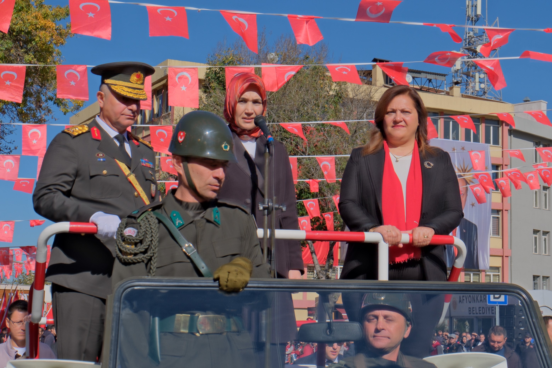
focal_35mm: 64
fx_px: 981
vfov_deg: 21.2
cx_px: 276
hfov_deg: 31.4
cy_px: 184
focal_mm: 42.9
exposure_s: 1/640
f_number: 10
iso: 320
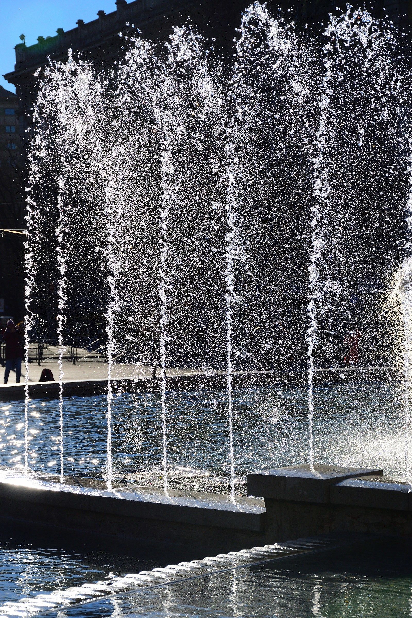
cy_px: 309
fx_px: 1596
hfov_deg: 14.7
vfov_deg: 21.9
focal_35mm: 93
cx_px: 206
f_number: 5.6
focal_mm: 62
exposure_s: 1/4000
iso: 400
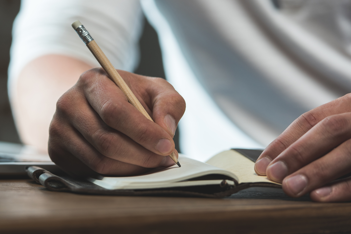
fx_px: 2106
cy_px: 107
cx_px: 117
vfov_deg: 6.4
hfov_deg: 9.5
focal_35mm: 216
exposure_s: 1/200
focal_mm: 145
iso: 100
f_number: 4
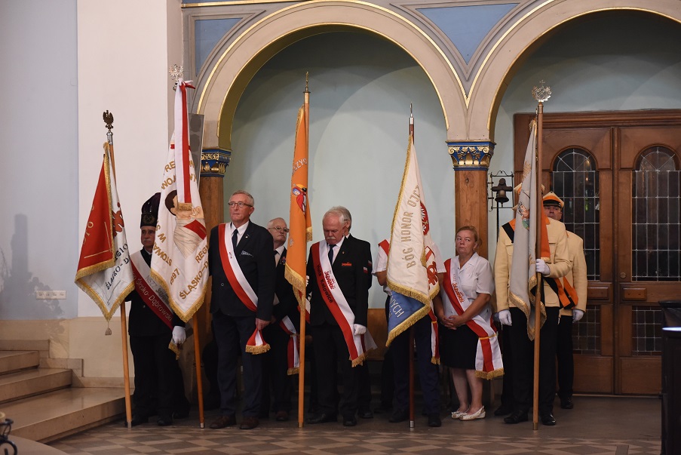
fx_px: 1325
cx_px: 340
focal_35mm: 70
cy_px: 228
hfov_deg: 28.8
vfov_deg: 19.5
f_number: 2.8
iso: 3600
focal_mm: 70
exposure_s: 1/80
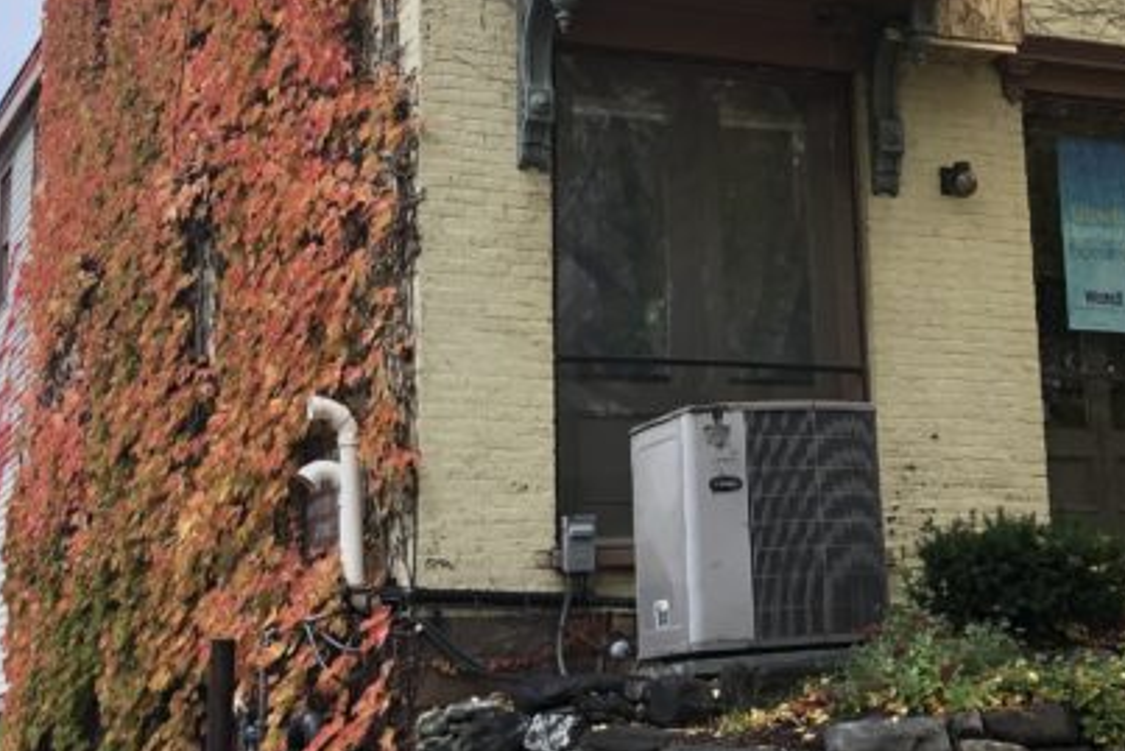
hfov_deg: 27.1
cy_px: 154
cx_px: 807
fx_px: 2313
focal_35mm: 74
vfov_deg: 18.3
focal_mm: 3.99
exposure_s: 1/262
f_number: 1.8
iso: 20
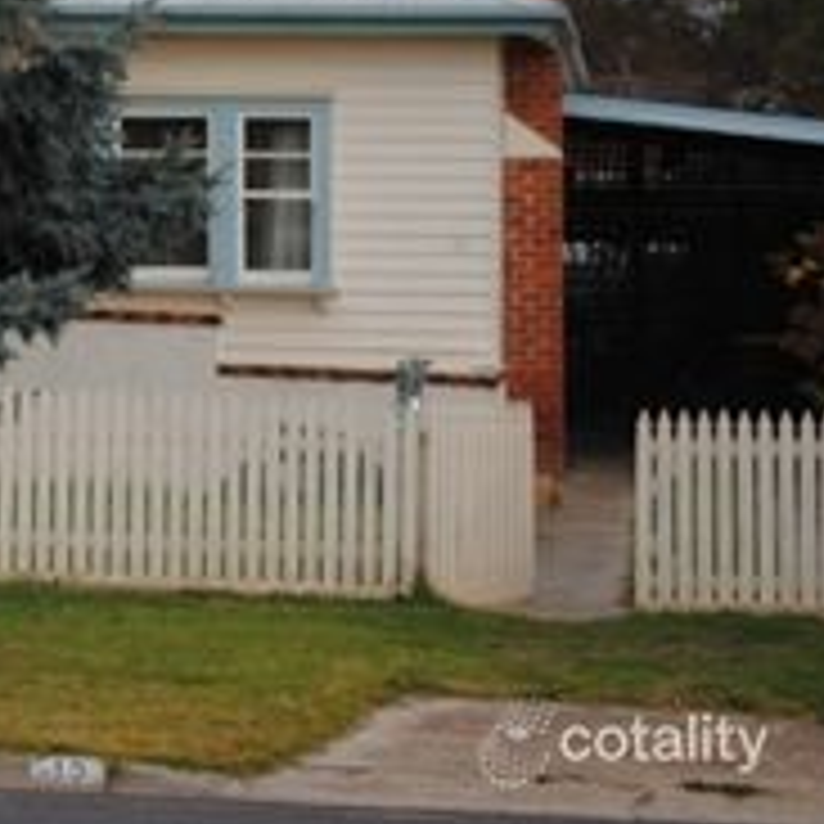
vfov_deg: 12.1
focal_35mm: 144
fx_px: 3878
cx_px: -216
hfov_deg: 11.8
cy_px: 128
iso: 100
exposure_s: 1/160
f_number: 5.3
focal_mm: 44
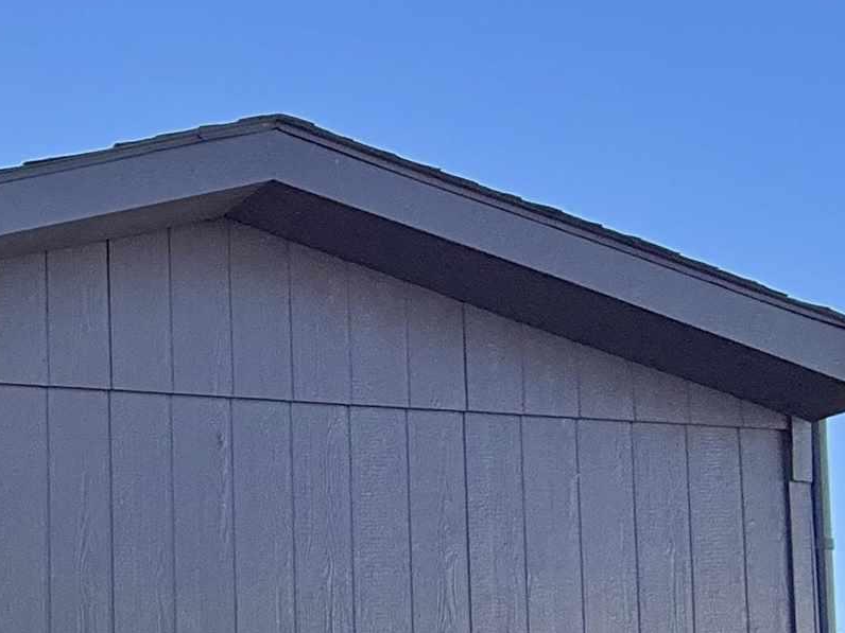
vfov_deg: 24.4
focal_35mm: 54
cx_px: -454
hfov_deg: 25.6
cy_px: 772
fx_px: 1318
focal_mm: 2.22
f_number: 2.2
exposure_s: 1/613
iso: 64
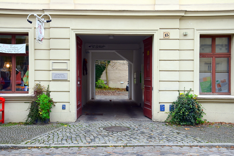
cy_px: 78
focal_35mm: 48
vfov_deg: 28.1
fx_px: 312
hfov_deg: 41.1
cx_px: 117
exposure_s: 1/60
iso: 400
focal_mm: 32
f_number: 8
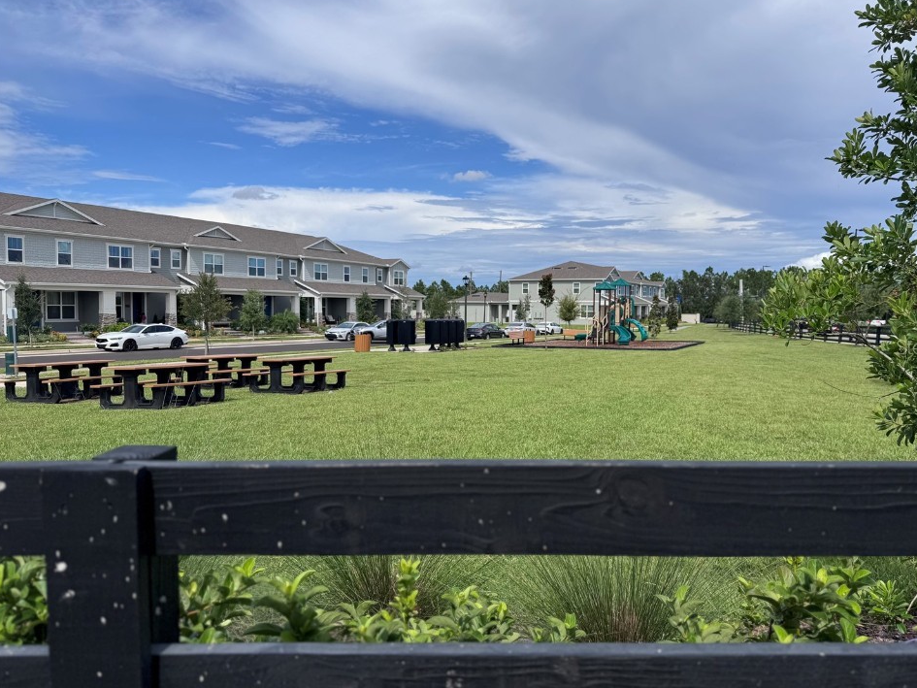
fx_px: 689
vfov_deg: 53.1
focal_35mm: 26
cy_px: 346
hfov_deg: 67.2
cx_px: 491
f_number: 1.78
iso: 80
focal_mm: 6.76
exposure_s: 1/6410
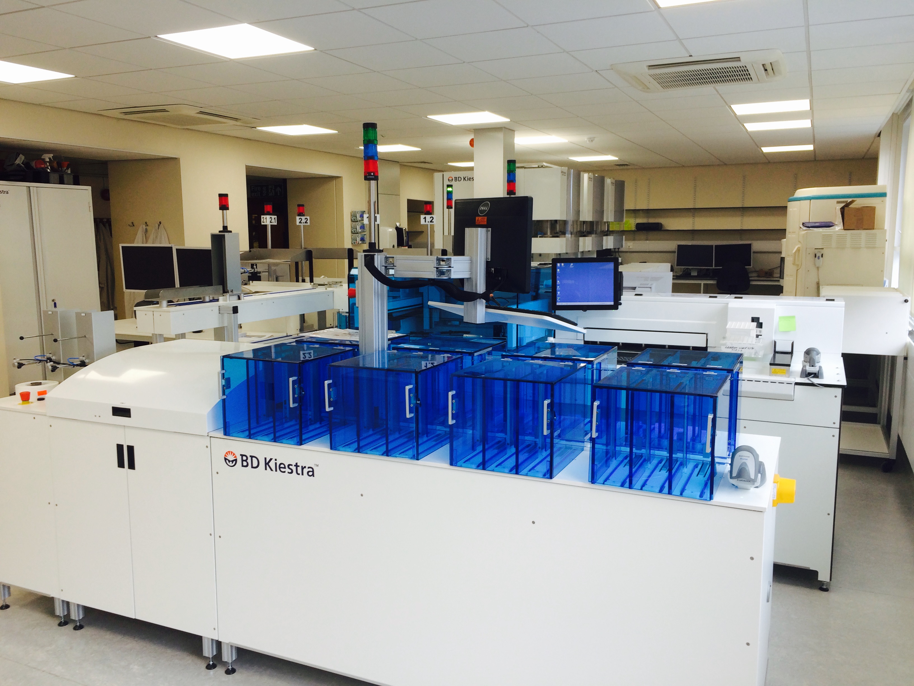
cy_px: 343
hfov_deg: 61.7
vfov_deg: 48.2
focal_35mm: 29
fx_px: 766
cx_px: 457
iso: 32
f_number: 2.2
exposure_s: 1/60
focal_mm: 4.15
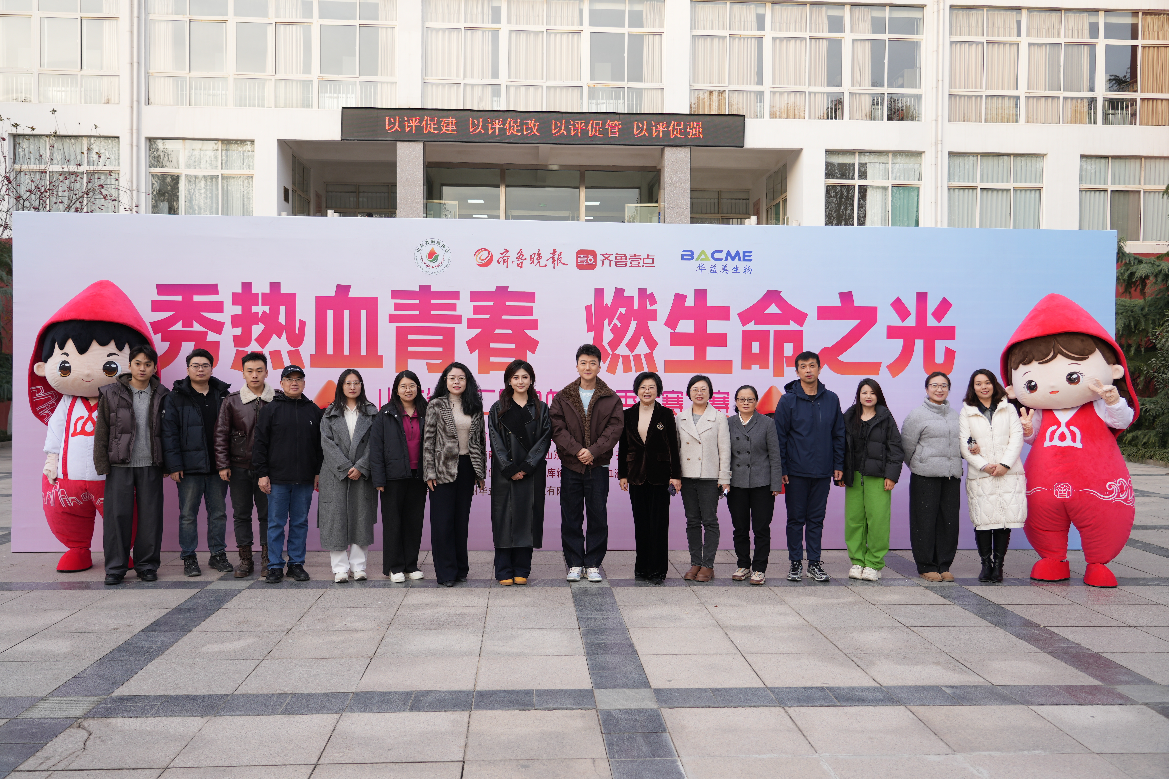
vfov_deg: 43.6
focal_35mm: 30
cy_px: 390
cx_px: 584
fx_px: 974
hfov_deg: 61.9
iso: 160
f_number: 4
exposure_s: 1/200
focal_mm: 30
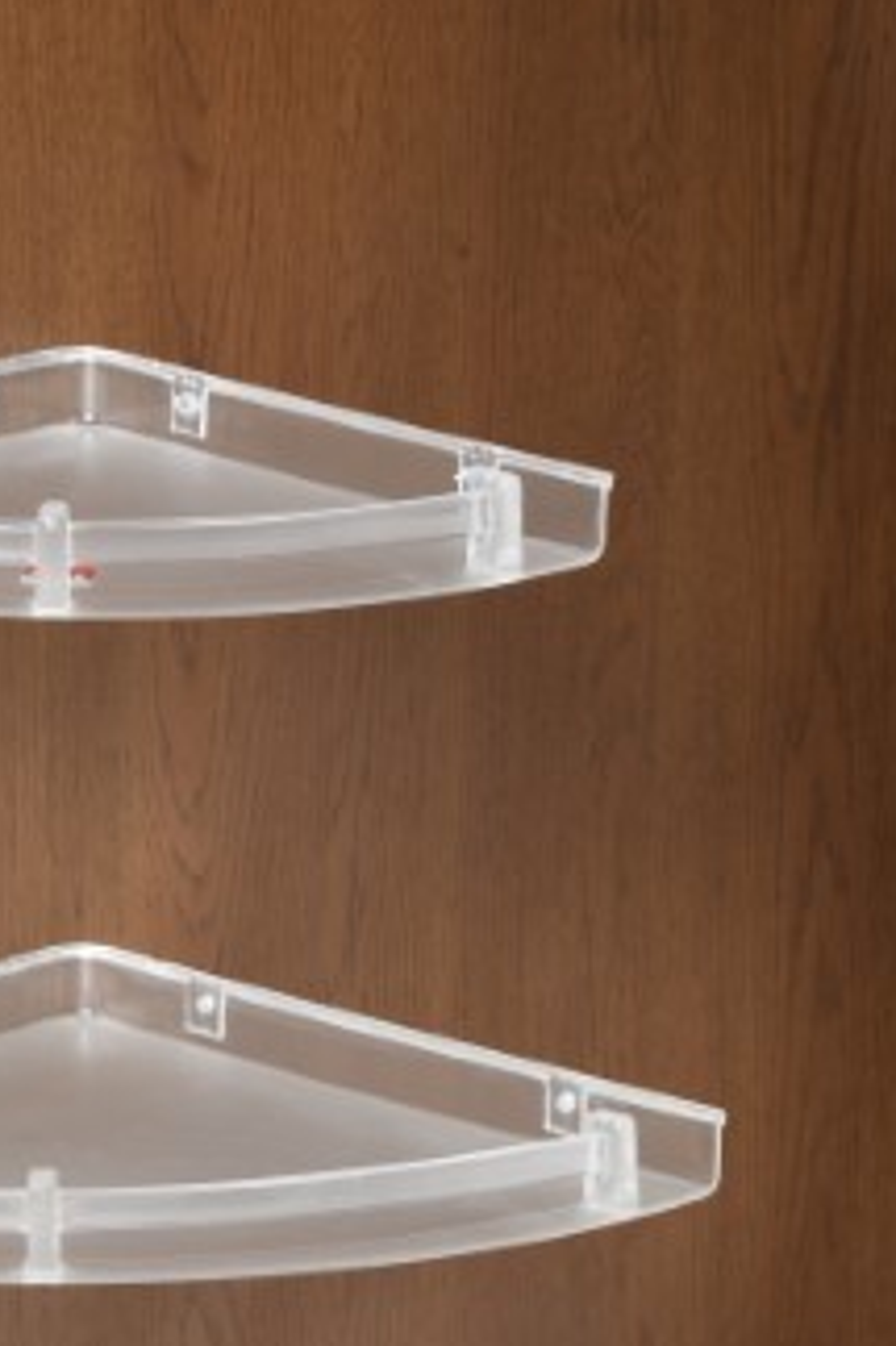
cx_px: 75
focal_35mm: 173
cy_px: 1158
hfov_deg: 7.9
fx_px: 6465
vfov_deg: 11.8
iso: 250
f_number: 16
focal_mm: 62
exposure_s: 1/50
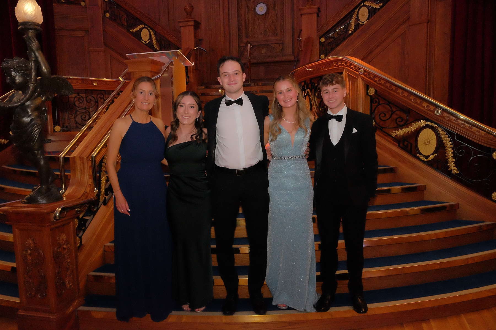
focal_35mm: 28
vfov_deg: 46.4
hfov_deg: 65.5
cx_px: 248
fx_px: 386
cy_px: 165
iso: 6400
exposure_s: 1/125
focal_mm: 18.8
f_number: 4.5
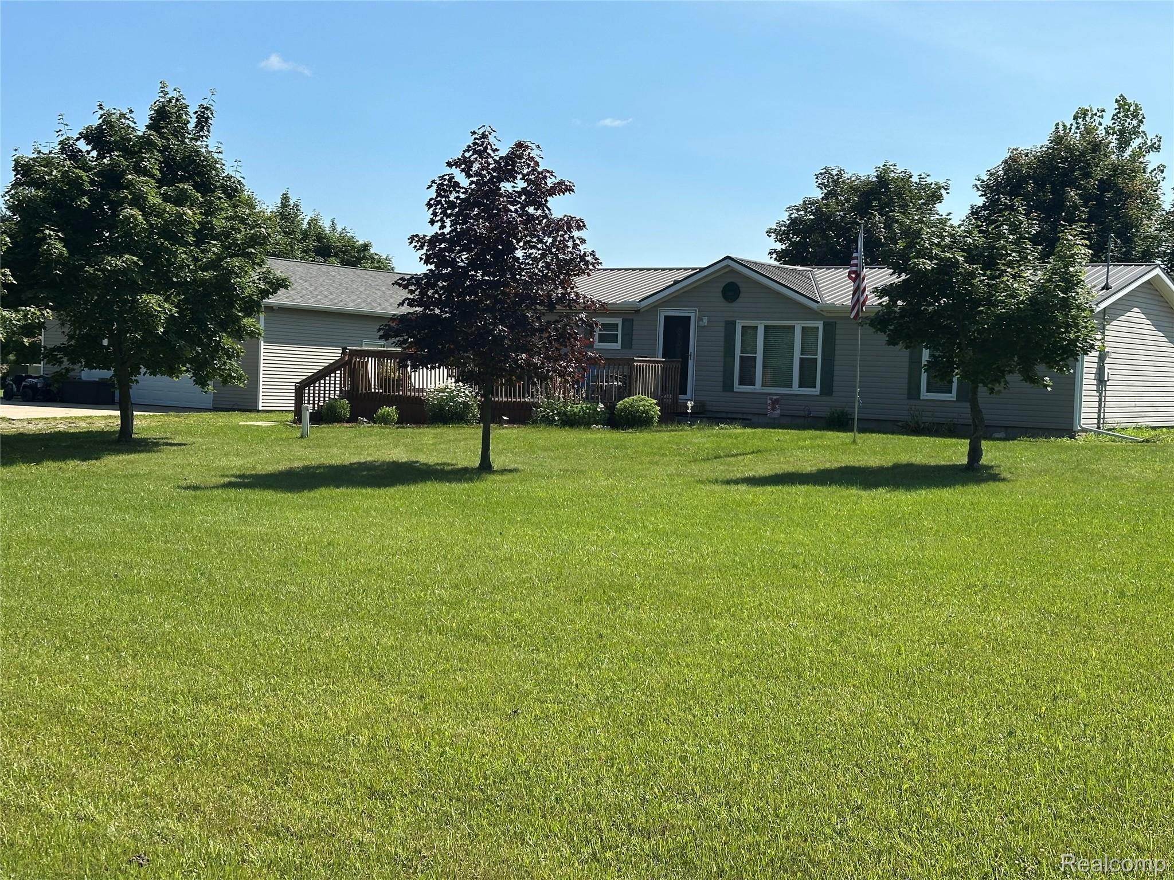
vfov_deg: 30.3
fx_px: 1628
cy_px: 440
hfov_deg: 39.7
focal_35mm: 48
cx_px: 587
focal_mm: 6.86
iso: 64
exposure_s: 1/3731
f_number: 1.78
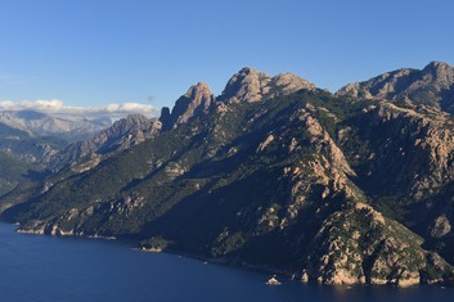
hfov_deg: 29.2
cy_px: 179
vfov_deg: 19.7
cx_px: 251
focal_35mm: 69
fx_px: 870
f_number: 13
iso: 400
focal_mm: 58
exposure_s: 1/800
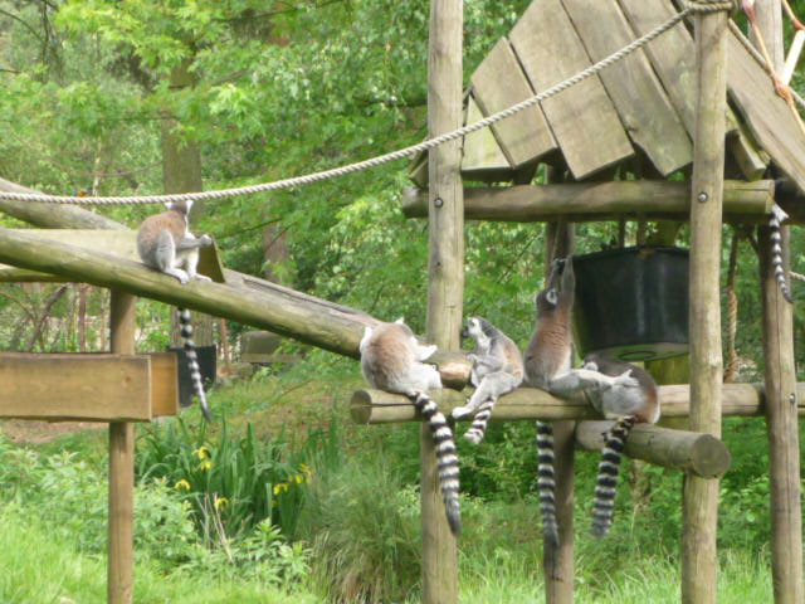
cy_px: 302
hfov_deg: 14.0
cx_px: 402
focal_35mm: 141
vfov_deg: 10.5
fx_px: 3279
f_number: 4.6
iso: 160
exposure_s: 1/100
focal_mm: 14.6
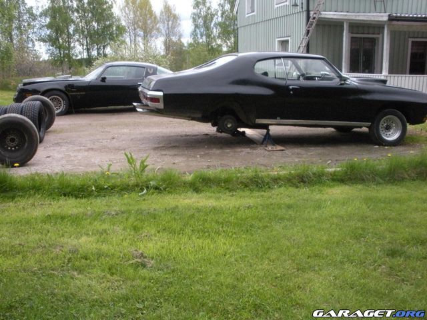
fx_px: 444
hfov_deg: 51.4
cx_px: 214
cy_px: 160
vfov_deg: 39.7
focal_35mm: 36
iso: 400
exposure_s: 1/457
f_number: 5.6
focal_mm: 6.3
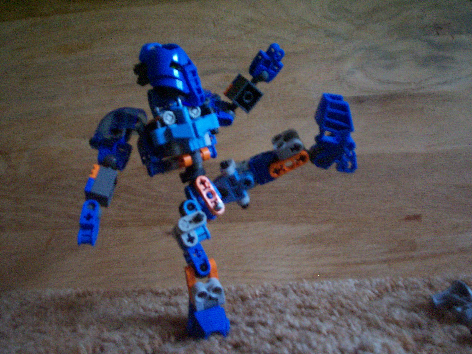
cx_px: 236
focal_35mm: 36
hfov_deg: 51.4
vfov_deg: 39.7
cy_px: 177
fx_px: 491
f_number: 4.5
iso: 400
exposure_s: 1/8
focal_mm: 5.9
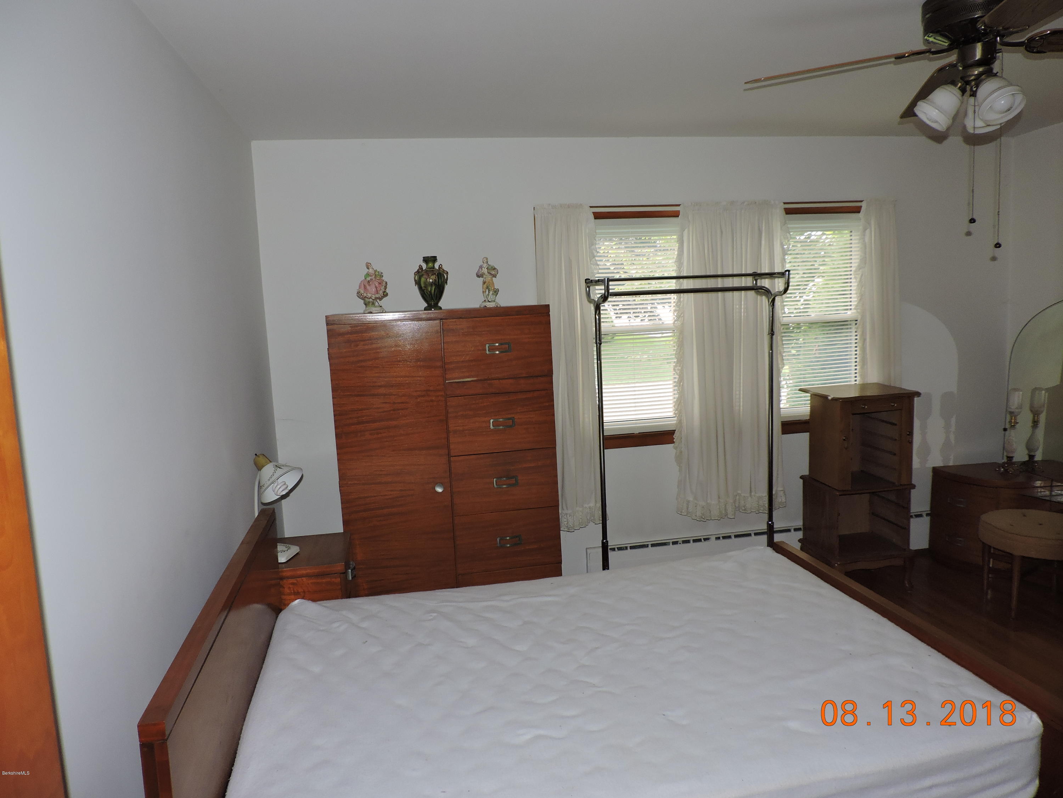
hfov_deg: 71.6
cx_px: 532
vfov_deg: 56.8
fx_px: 737
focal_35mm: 24
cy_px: 399
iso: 200
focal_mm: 4.3
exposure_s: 1/30
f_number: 3
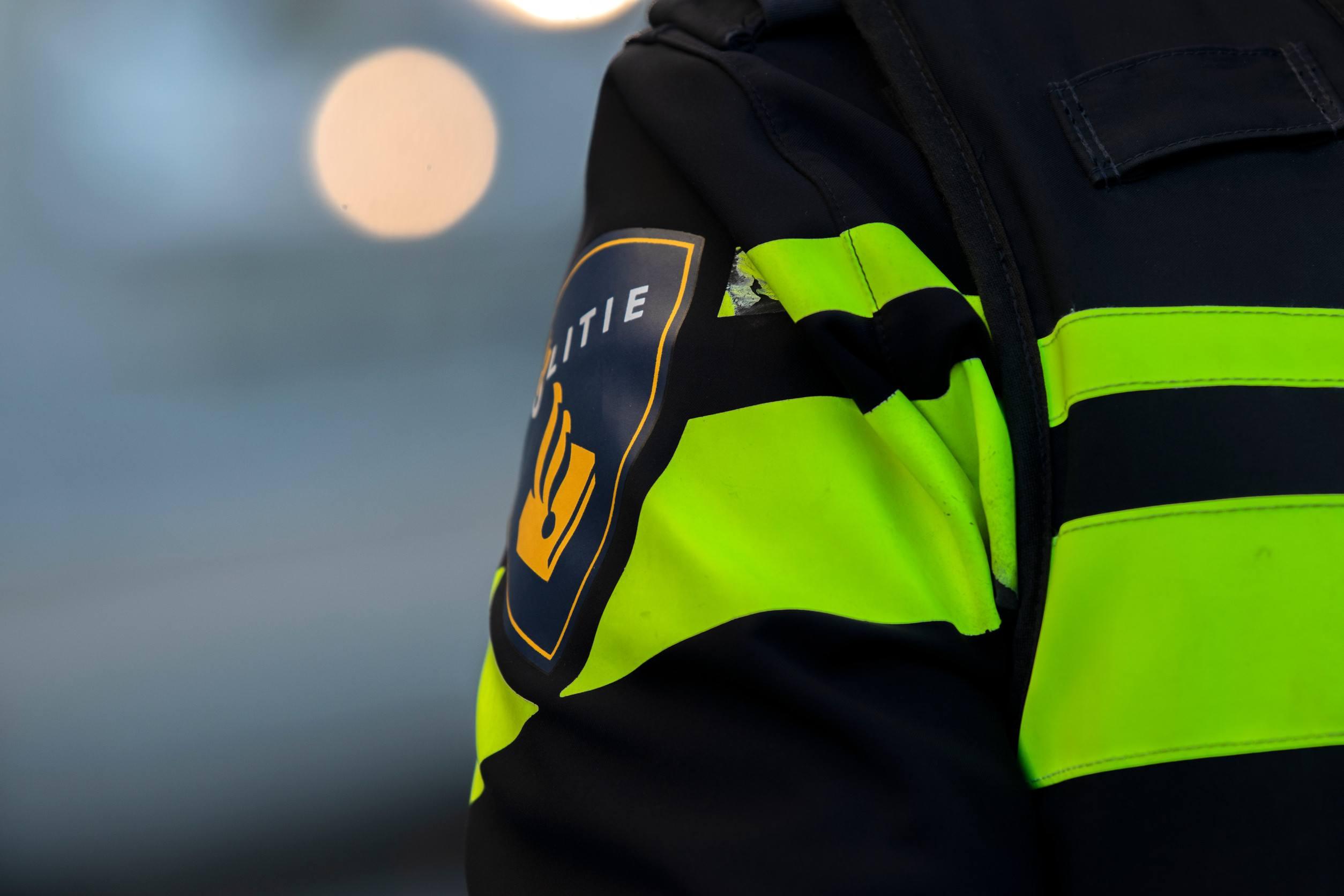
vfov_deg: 4.6
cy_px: 448
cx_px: 672
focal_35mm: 300
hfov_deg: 6.9
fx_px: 11199
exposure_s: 1/320
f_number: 4
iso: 450
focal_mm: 200
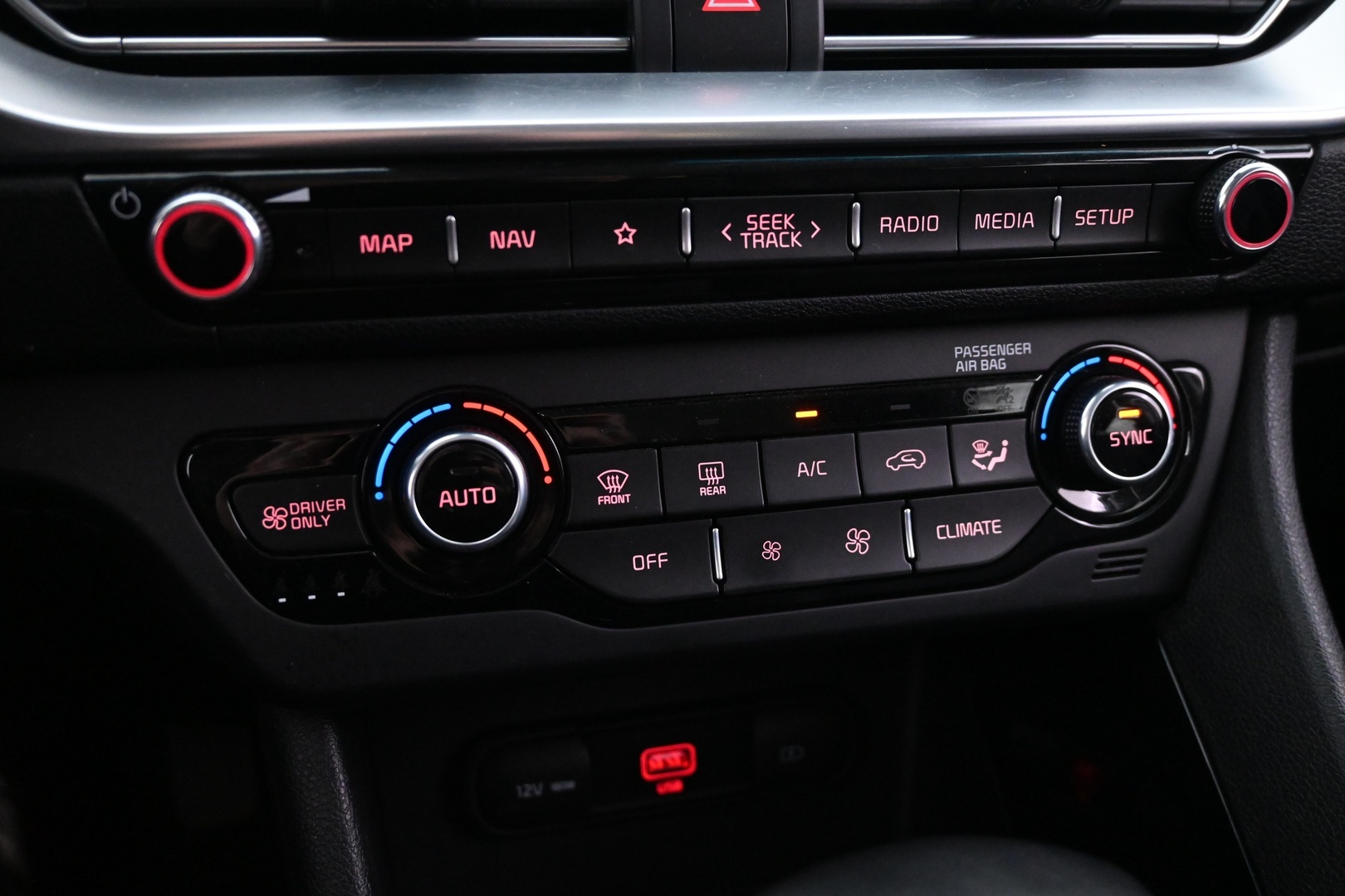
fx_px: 1149
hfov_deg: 60.7
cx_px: 672
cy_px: 448
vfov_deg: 42.6
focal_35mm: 31
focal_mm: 20.5
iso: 5000
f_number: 3.8
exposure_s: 1/30
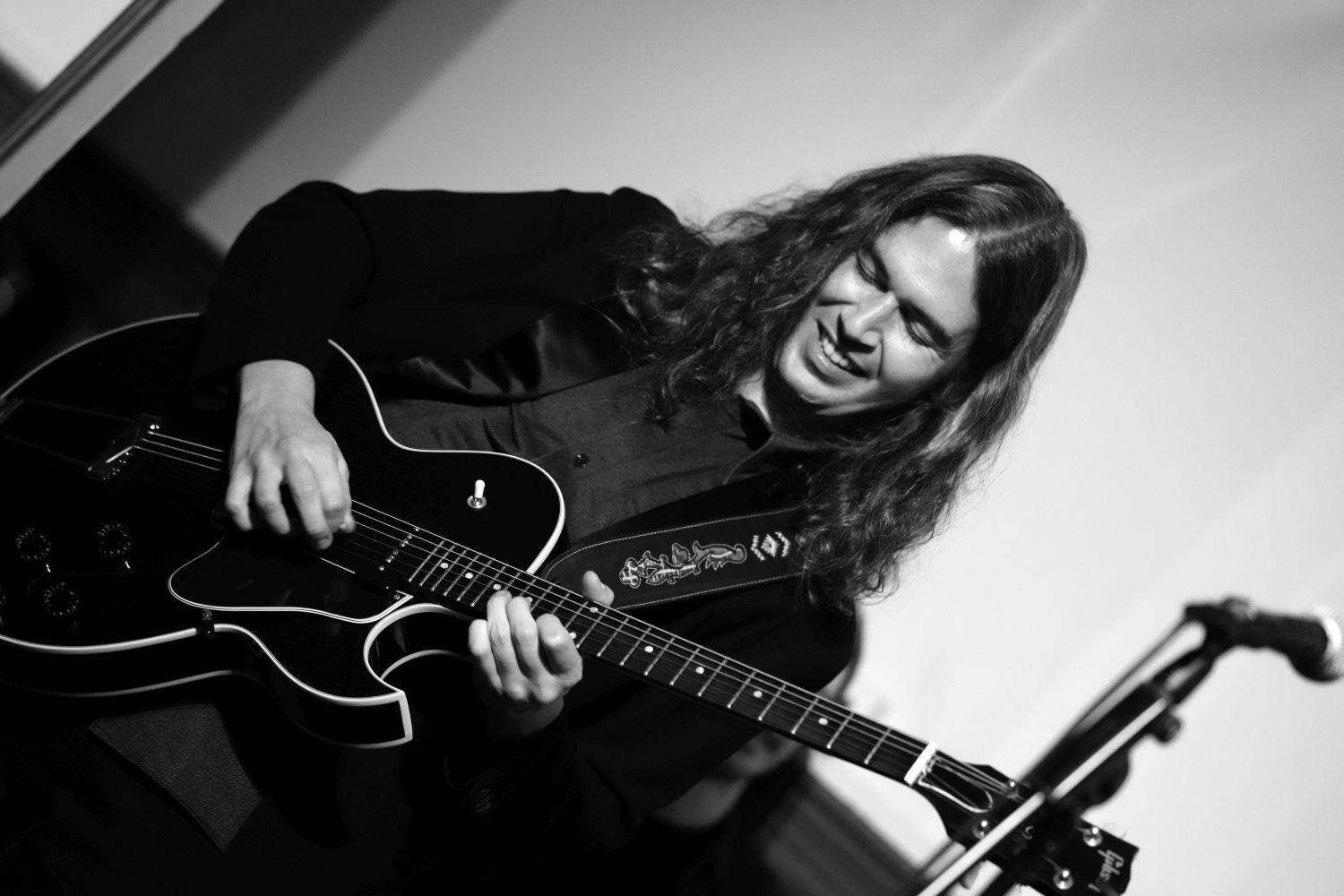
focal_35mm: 134
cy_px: 448
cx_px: 672
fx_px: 5002
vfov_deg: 10.2
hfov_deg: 15.3
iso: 8000
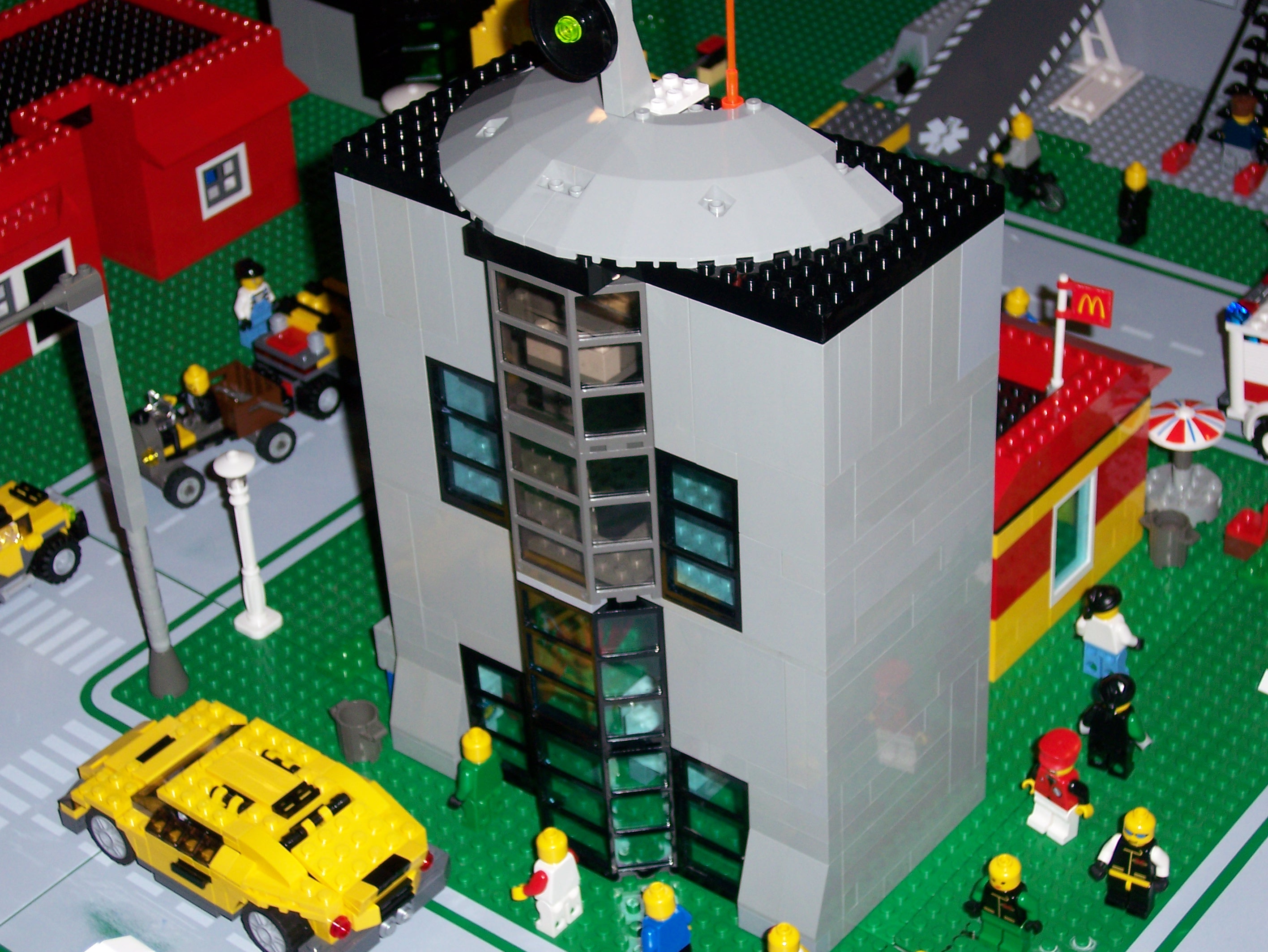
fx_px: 2566
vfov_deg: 21.0
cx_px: 634
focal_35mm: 70
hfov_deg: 27.8
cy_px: 476
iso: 100
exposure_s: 1/100
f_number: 3.8
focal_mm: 11.6
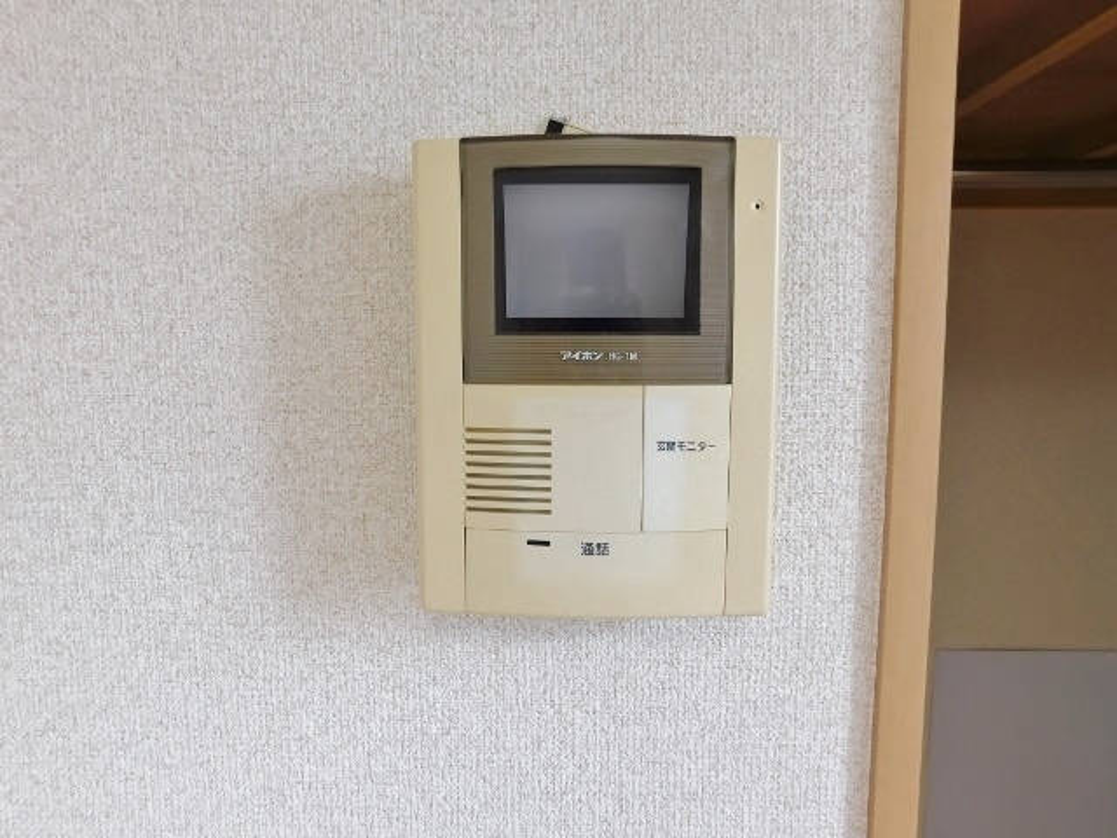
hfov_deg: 73.9
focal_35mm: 23
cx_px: 558
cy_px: 419
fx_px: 742
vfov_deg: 58.9
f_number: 3
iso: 125
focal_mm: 4
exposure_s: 1/60
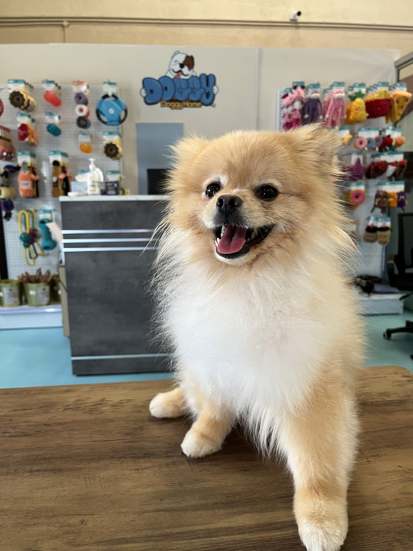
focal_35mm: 26
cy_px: 276
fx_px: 414
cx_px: 206
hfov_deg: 53.1
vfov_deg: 67.3
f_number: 1.6
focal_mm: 5.1
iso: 125
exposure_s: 1/83
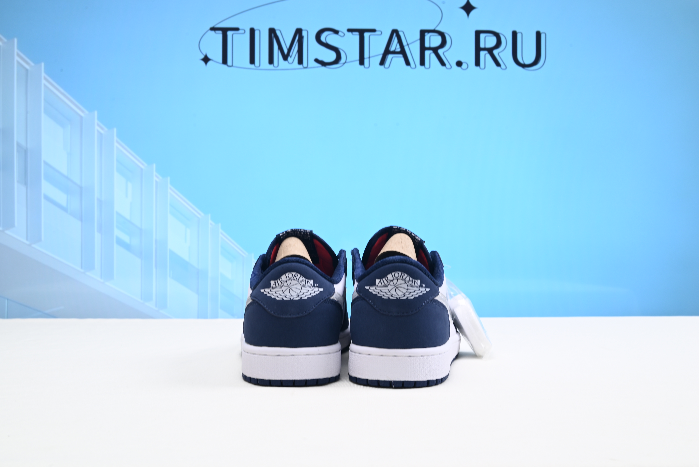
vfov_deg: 36.0
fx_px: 719
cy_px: 234
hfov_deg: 51.9
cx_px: 350
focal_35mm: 37
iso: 100
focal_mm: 37
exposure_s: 1/2
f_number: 16
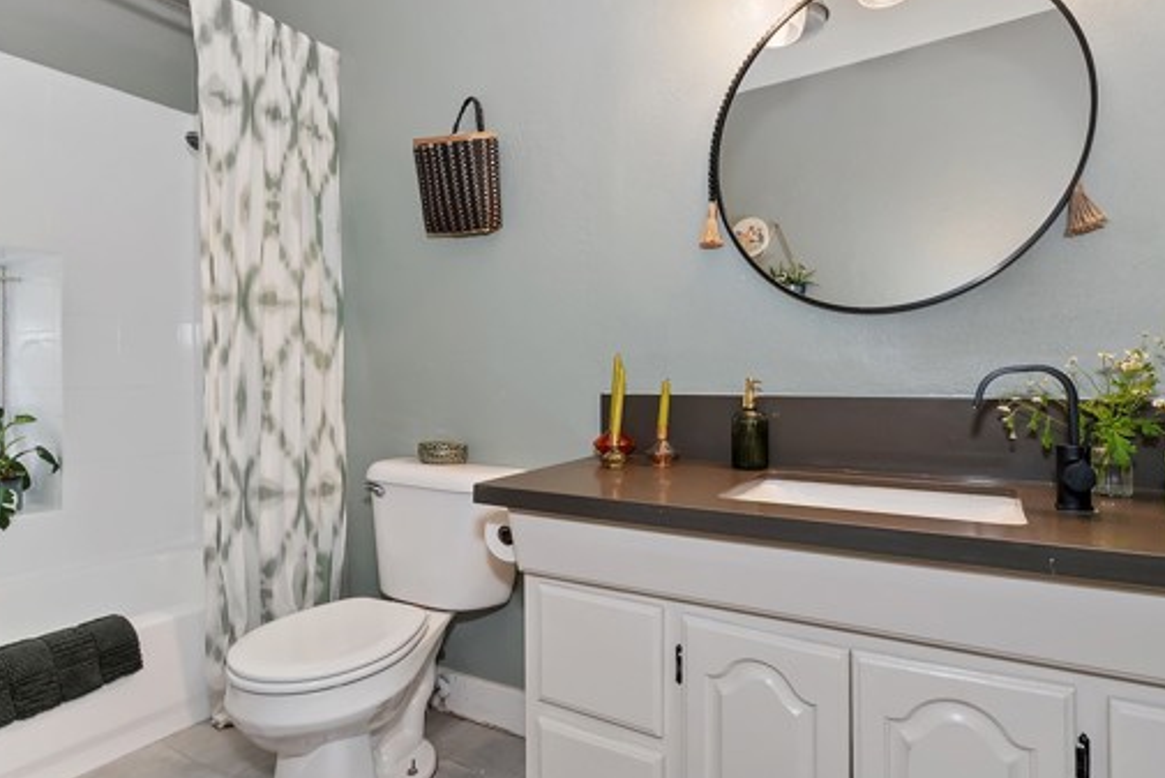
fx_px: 615
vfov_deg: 64.6
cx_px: 597
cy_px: 394
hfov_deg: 86.9
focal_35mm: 19
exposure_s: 1/30
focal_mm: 10
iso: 400
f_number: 8
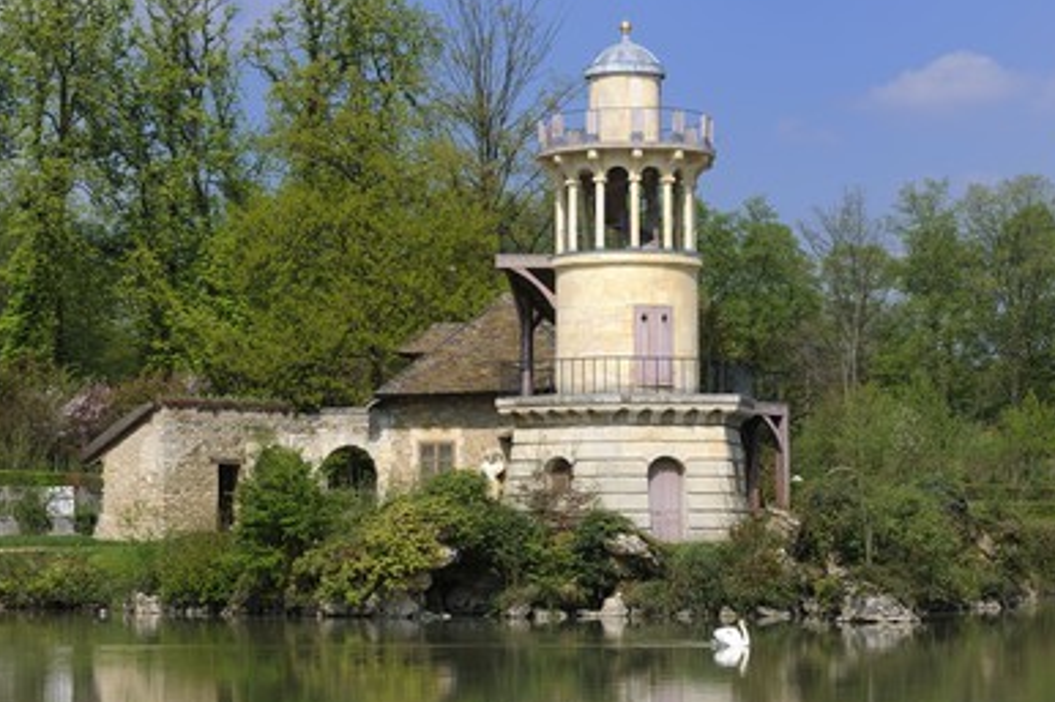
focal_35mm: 98
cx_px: 522
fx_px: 2871
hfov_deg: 20.8
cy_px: 339
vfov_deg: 14.0
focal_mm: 90
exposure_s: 1/160
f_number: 10
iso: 100
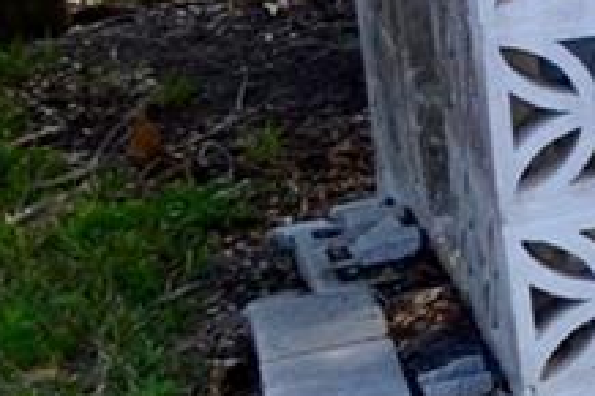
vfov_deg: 10.0
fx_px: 2180
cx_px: 2129
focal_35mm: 132
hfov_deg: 9.2
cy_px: -198
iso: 100
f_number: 5.6
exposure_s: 1/125
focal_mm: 12
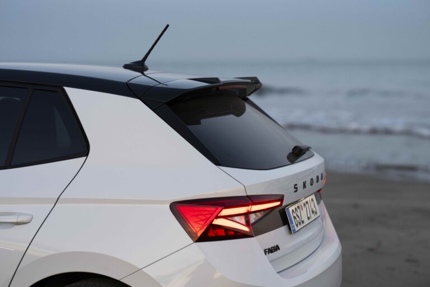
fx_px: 1015
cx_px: 215
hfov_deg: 23.9
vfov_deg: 16.1
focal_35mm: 85
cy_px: 144
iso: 250
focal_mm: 85
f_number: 2.5
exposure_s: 1/160
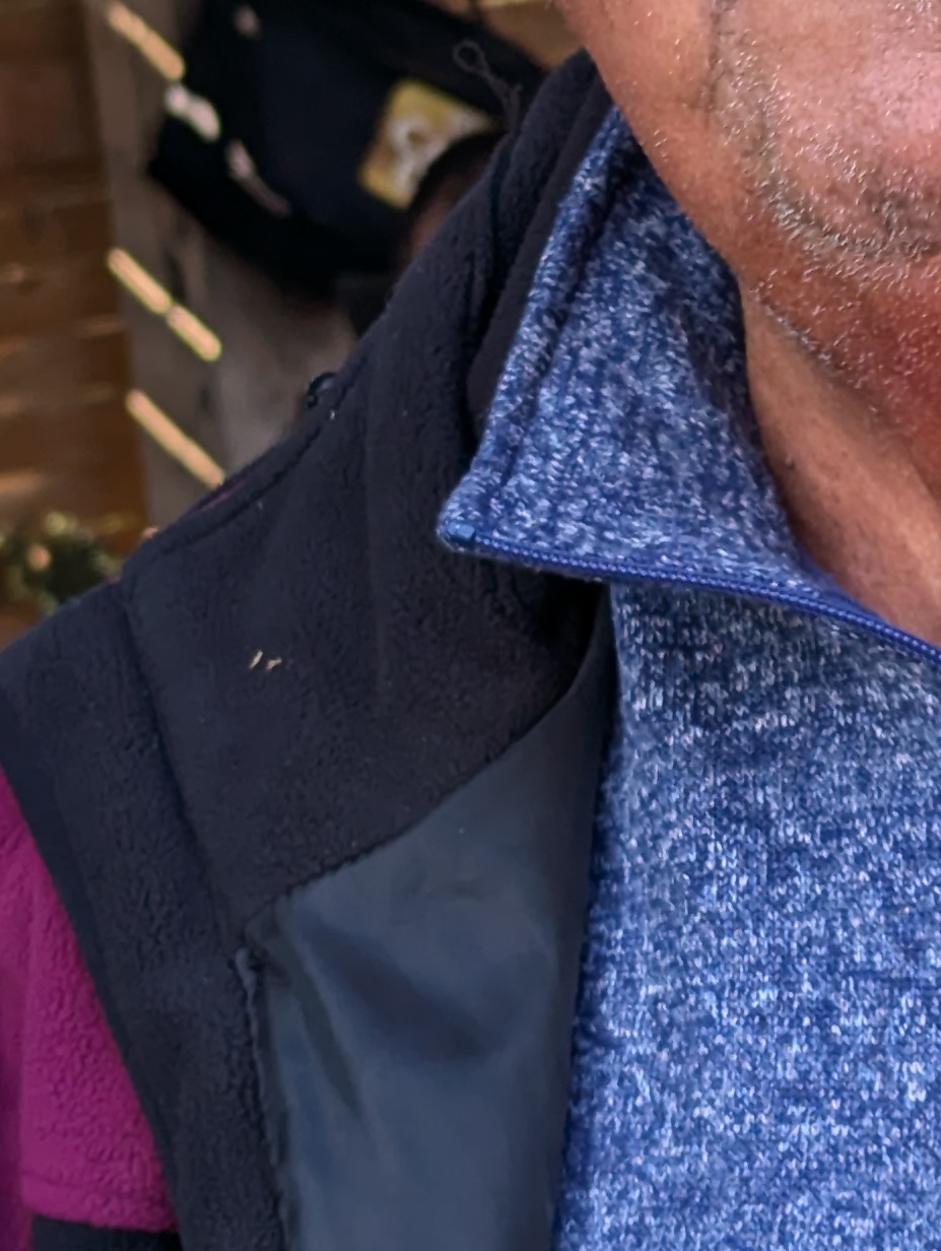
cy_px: 602
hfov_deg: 9.3
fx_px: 5751
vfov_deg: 12.4
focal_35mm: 159
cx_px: 762
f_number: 1.85
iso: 44
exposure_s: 1/267
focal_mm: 6.81
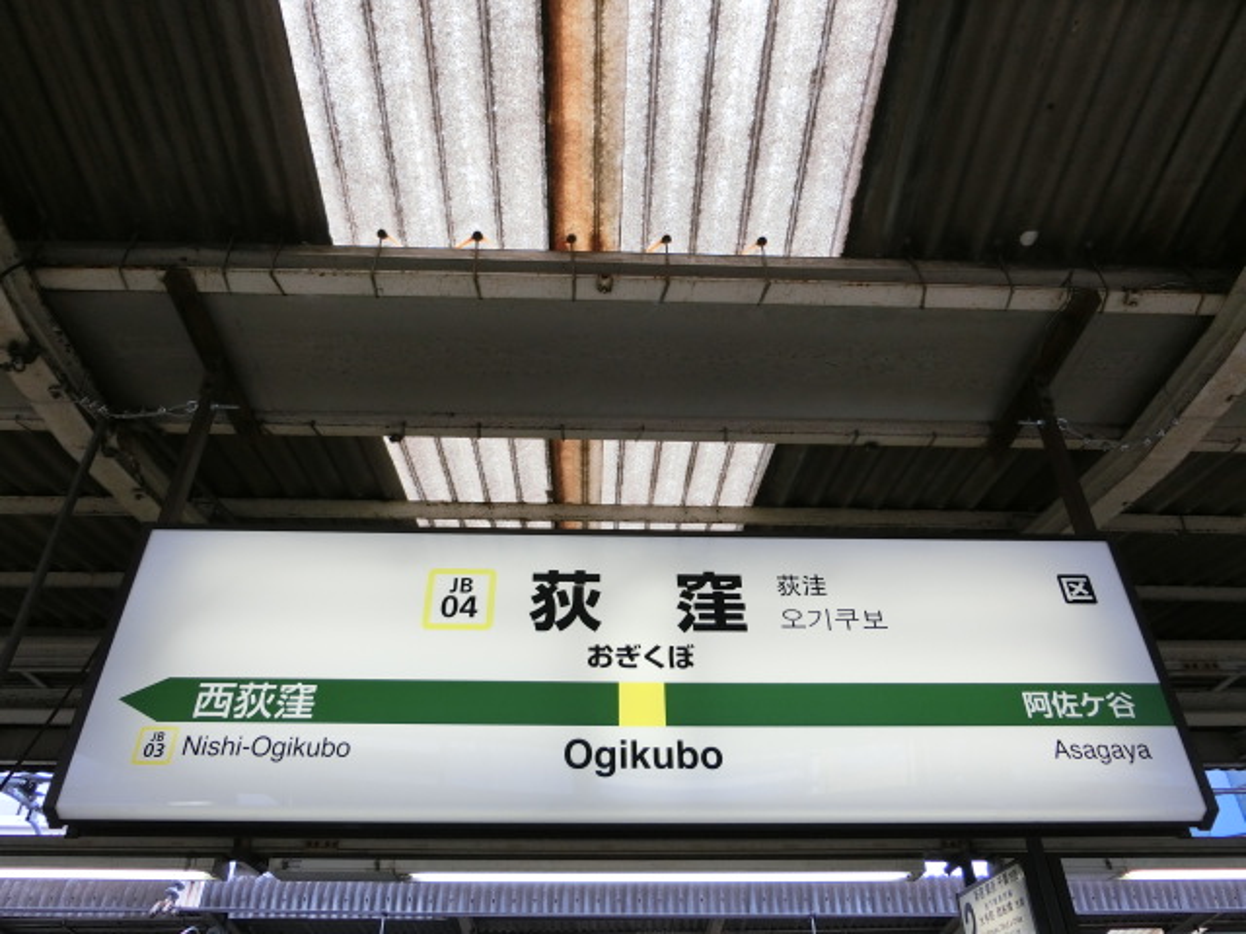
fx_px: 900
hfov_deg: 69.4
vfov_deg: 54.9
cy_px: 467
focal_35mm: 25
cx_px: 623
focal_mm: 4.5
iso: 100
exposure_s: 1/125
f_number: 3.5
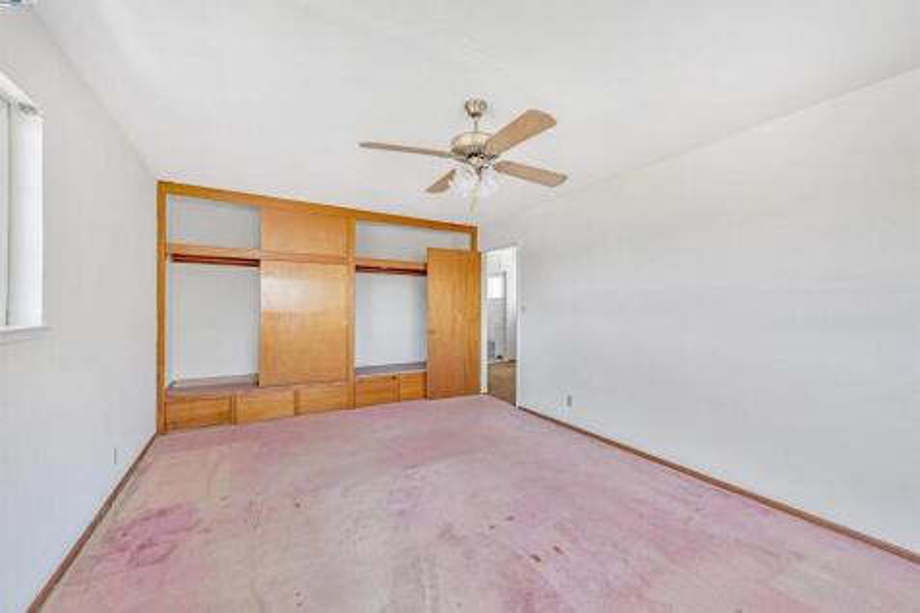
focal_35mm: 14
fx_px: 358
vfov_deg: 81.2
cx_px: 460
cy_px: 306
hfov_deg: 104.3
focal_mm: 14
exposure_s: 1/6
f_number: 8
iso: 100
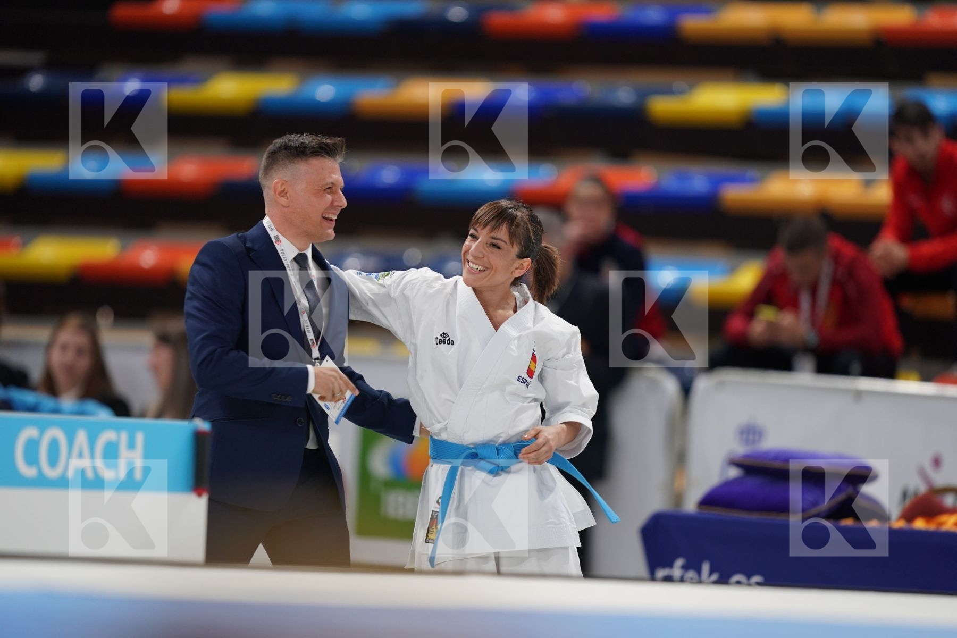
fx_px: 10633
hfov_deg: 5.2
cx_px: 478
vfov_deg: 3.4
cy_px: 319
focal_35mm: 400
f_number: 2.8
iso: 800
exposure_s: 1/320
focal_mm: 400
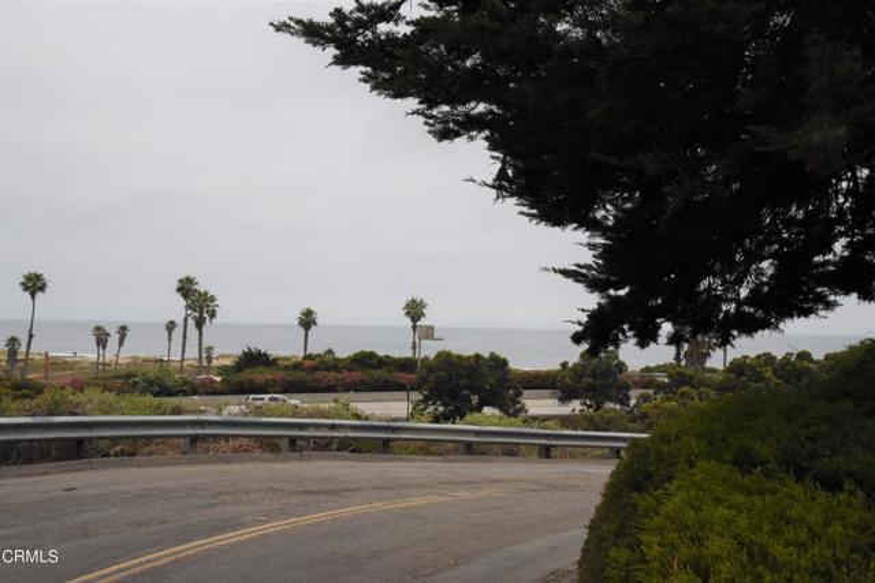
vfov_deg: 28.1
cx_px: 438
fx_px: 1167
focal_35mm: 48
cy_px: 292
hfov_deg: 41.1
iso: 3200
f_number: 16
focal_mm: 48
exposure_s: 1/1000
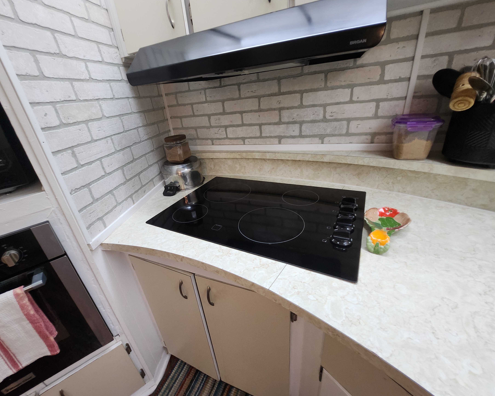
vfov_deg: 88.0
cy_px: 197
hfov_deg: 100.5
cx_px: 230
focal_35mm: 14
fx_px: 205
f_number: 2.2
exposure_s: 1/60
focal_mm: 1.7
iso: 200
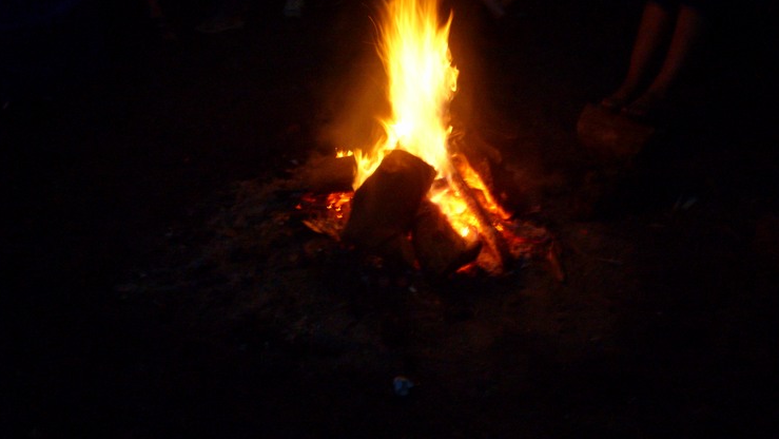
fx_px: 868
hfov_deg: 48.3
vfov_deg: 28.2
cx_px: 392
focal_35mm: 42
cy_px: 161
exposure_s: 1/4
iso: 300
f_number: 2.8
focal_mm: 6.3
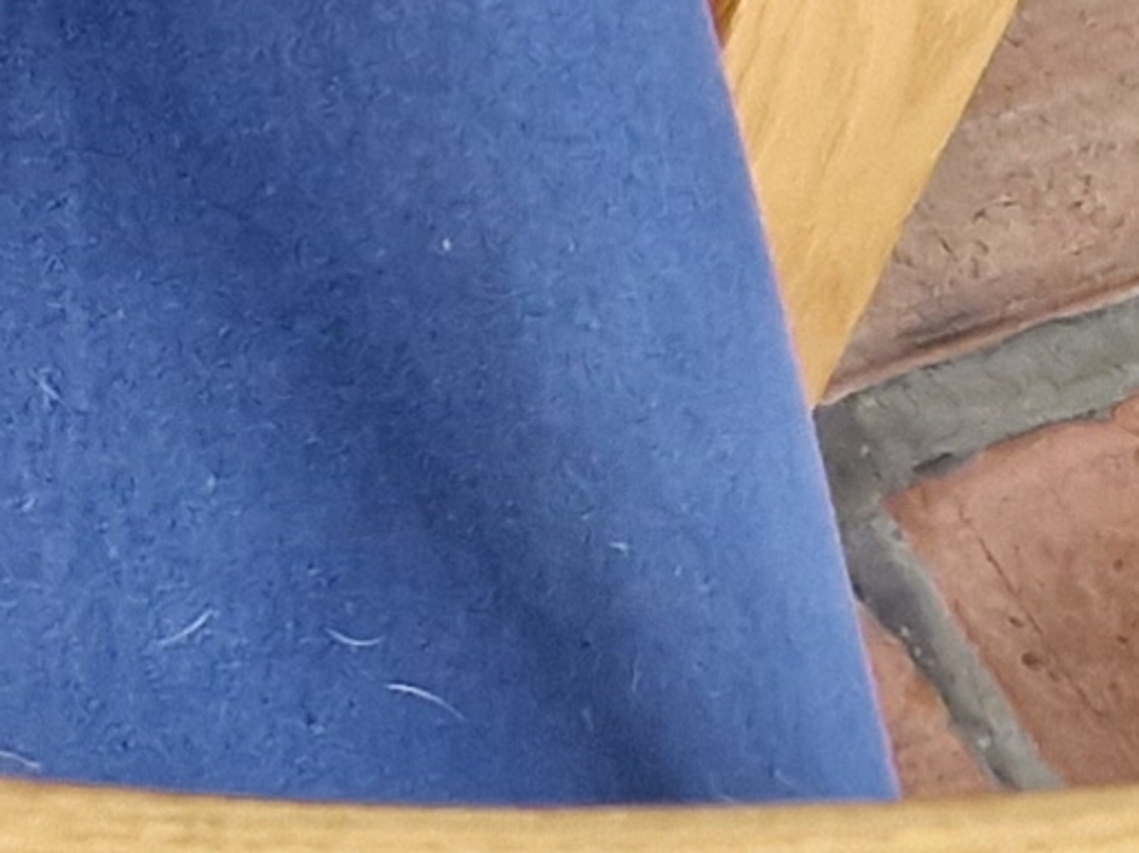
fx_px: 5887
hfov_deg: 9.7
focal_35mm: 179
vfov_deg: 6.9
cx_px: -1607
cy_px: -2264
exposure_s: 1/100
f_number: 1.8
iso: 500
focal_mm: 5.4
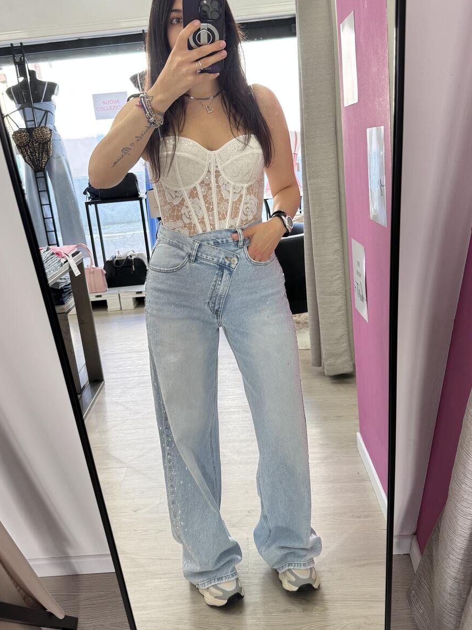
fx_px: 563
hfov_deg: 45.4
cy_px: 279
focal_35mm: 31
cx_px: 230
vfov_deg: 58.2
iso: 64
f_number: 1.78
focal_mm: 6.76
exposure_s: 1/100
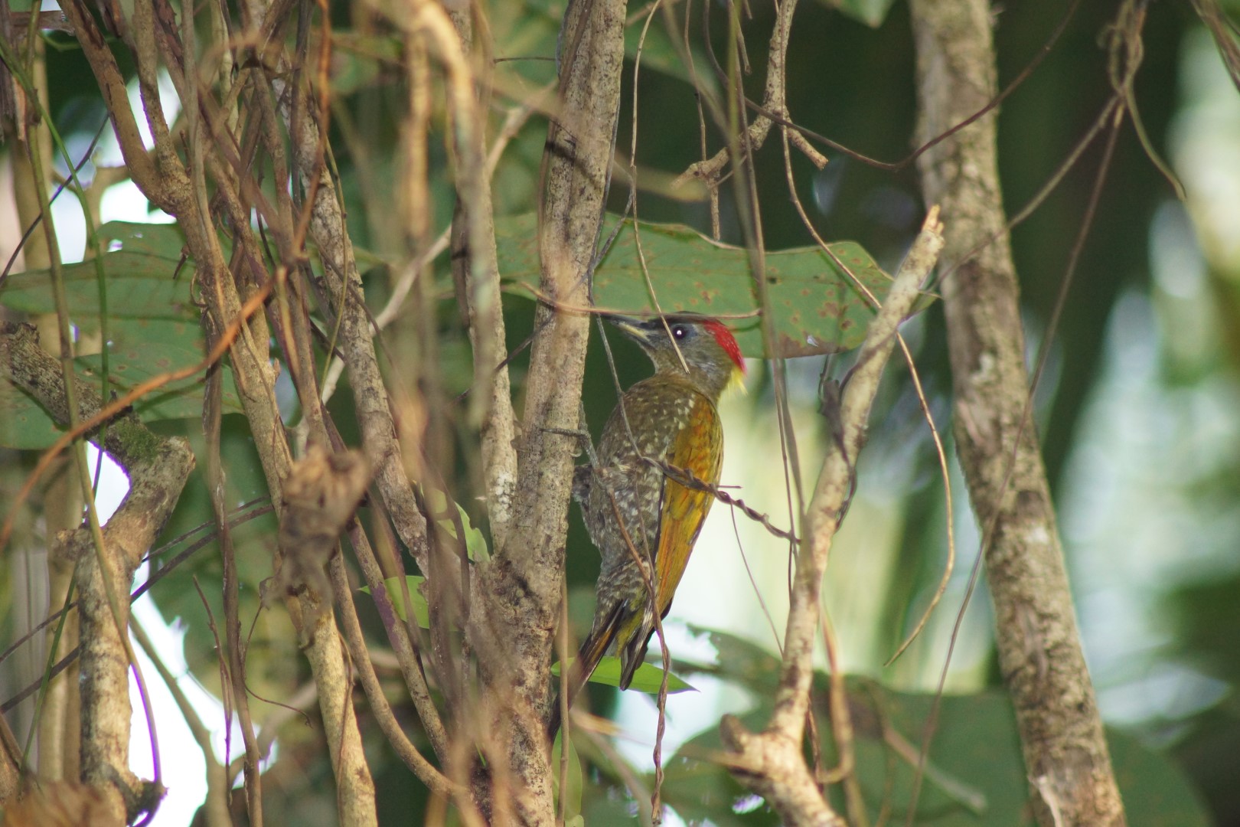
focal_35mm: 450
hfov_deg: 4.6
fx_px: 15499
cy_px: 414
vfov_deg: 3.1
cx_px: 620
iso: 800
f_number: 5.6
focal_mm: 300
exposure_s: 1/160
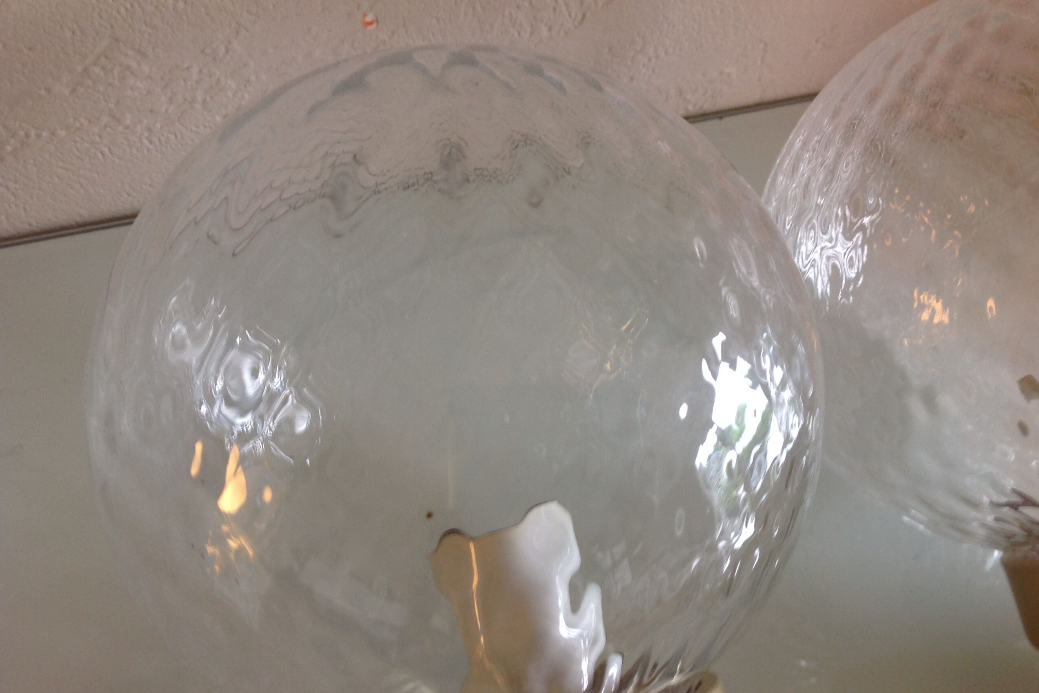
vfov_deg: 35.9
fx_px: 1068
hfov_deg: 51.9
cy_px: 389
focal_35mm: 37
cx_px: 519
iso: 64
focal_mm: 4.28
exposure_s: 1/15
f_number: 2.4
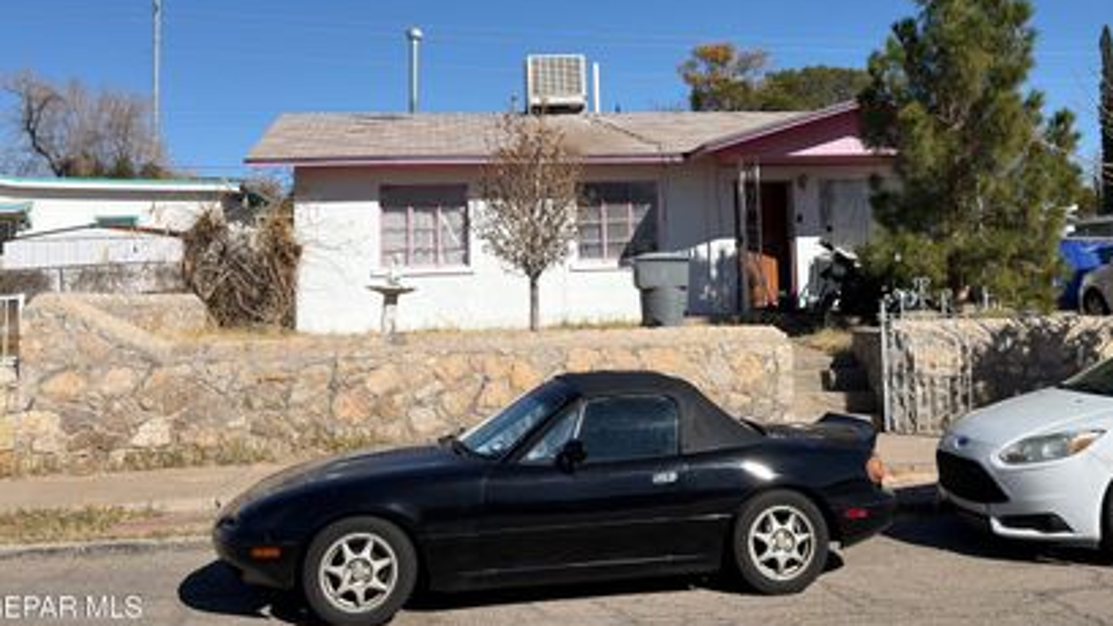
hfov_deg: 46.2
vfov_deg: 26.7
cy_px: 143
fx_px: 1298
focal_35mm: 44
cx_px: 659
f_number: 1.78
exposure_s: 1/6494
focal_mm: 6.76
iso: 64
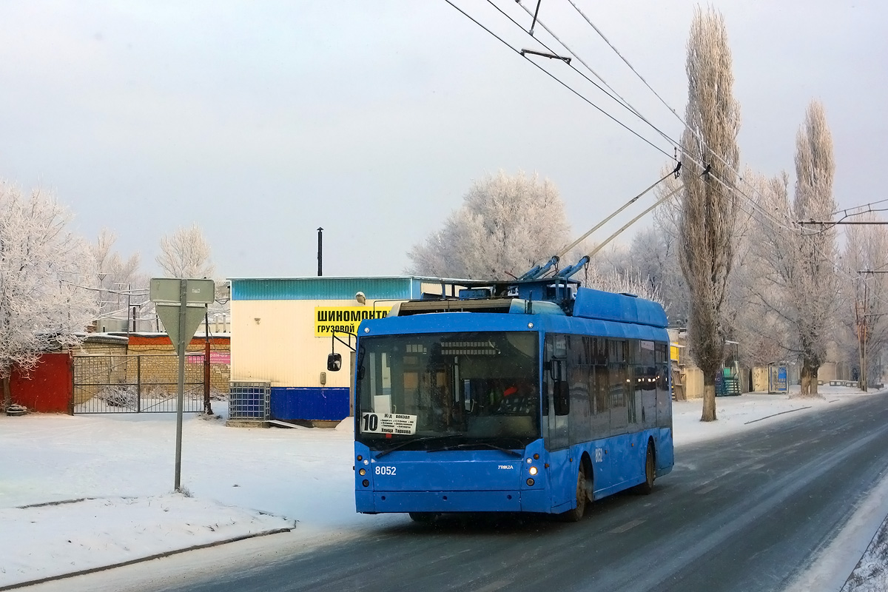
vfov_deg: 23.0
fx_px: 1455
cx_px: 444
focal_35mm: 59
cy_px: 296
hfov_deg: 33.9
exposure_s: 1/500
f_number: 5
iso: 125
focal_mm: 22.01
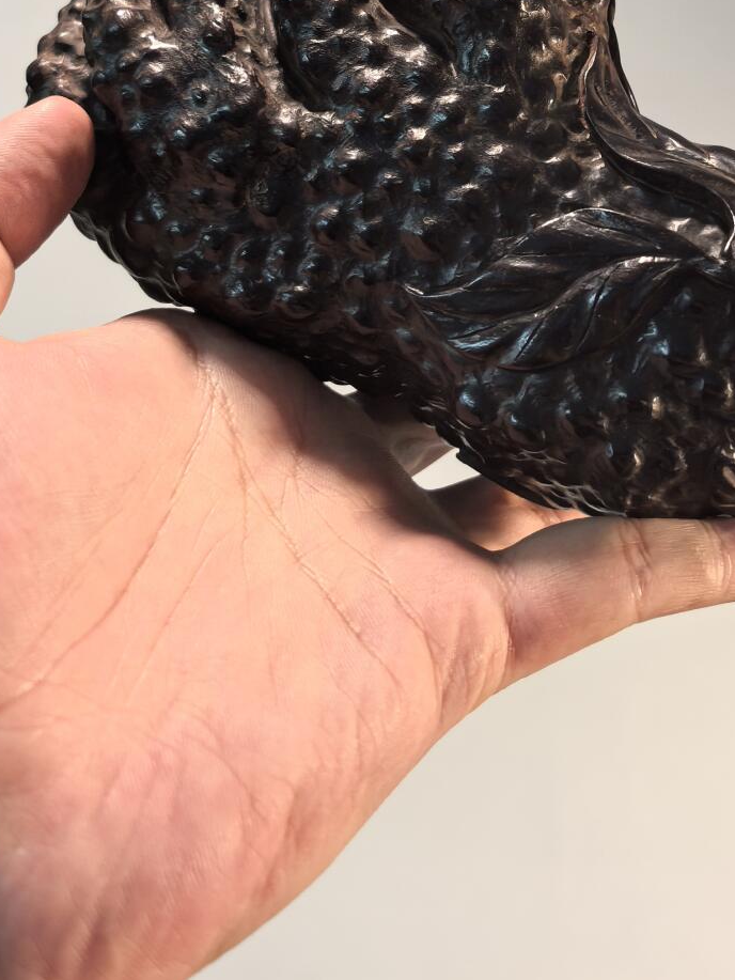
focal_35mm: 53
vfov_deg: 33.4
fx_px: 1500
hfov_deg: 27.1
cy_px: 24
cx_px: 570
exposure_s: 1/895
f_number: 2
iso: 3200
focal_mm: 6.98
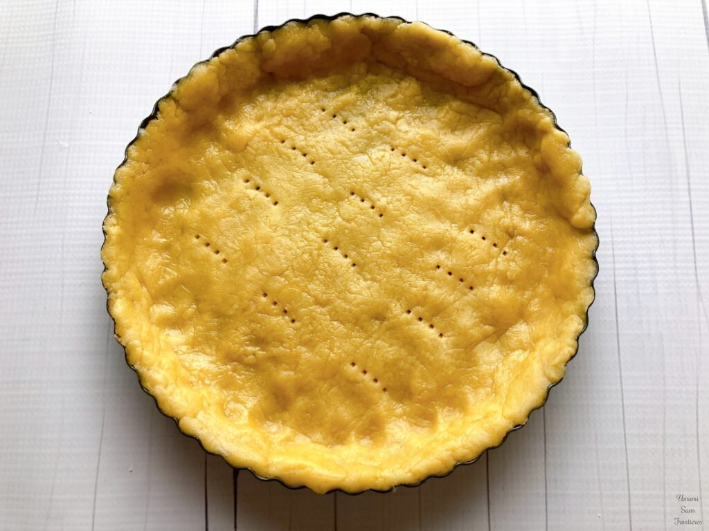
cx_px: 354
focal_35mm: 28
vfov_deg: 49.7
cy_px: 266
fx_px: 573
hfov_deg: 63.4
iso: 40
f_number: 1.8
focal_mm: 3.99
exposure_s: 1/100
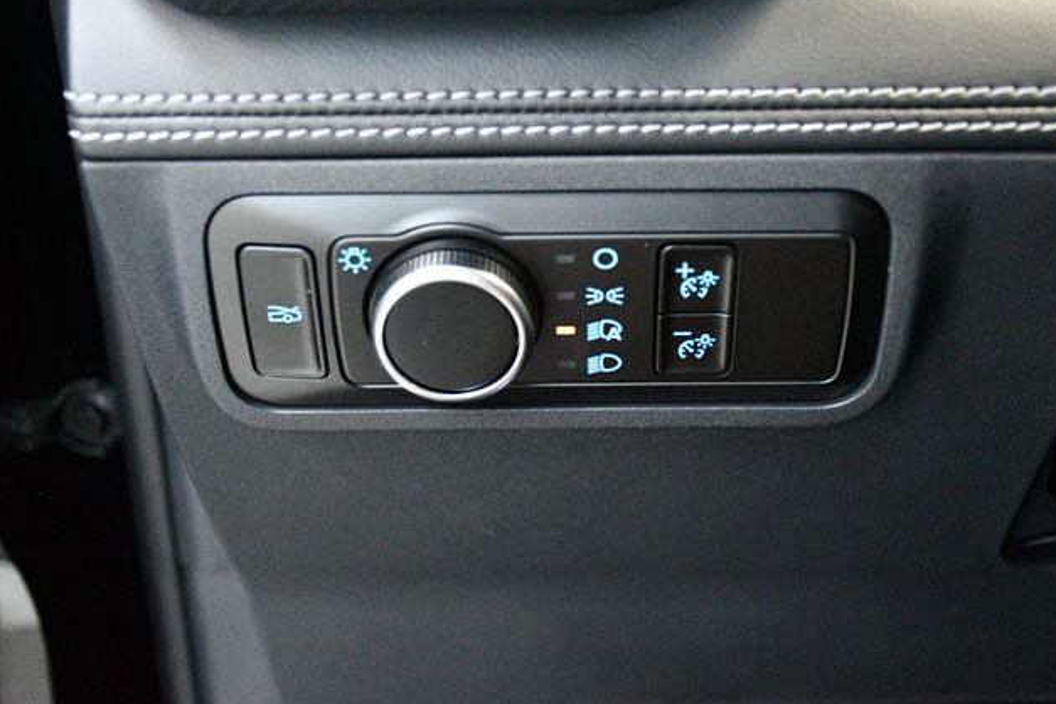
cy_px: 350
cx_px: 537
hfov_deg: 38.2
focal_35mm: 52
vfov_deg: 26.0
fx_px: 1525
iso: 11400
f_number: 4.2
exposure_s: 1/60
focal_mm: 34
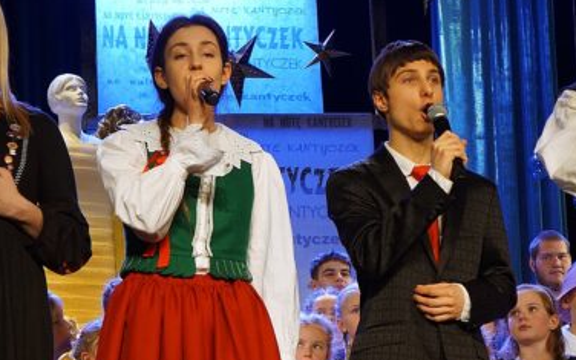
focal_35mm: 116
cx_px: 331
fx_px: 1820
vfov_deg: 11.3
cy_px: 247
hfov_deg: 18.0
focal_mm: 41
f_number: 4.5
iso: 800
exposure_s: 1/160
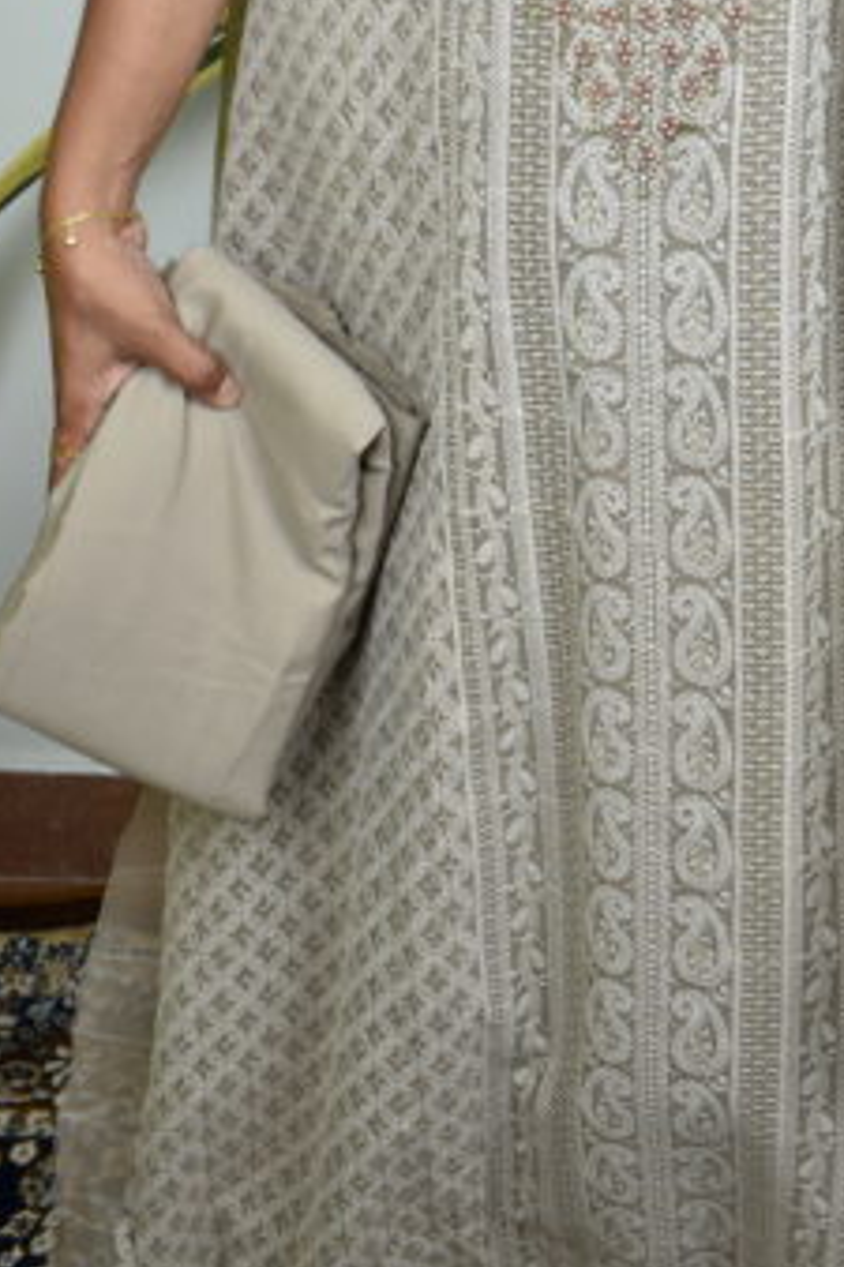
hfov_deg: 18.6
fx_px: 2534
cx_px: 735
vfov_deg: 25.9
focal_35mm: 72
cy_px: -135
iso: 200
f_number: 4.5
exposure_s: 1/60
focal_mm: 18
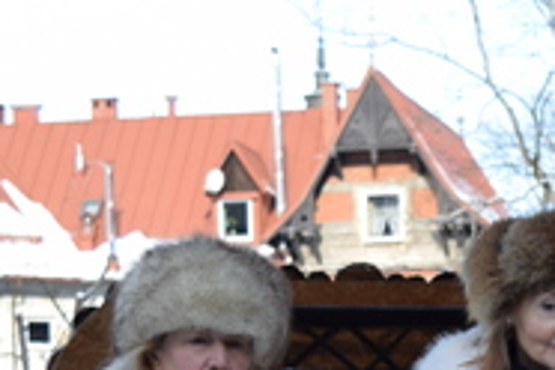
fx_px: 2991
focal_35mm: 194
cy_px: 652
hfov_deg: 10.4
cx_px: 689
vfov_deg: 6.9
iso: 100
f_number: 5
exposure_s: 1/100
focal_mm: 30
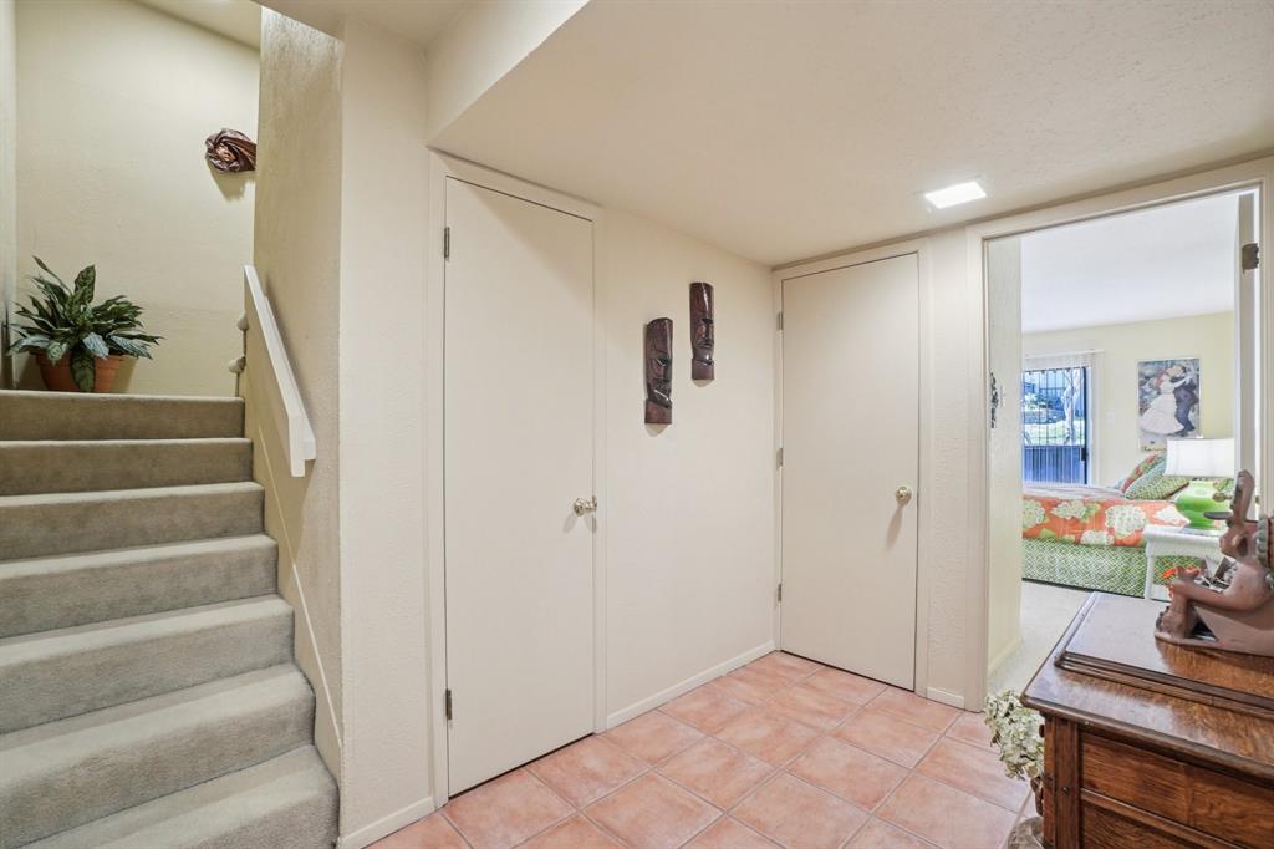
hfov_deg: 100.4
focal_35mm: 15
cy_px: 424
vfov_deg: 77.3
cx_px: 637
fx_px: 531
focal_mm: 10
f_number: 8
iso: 400
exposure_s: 1/2
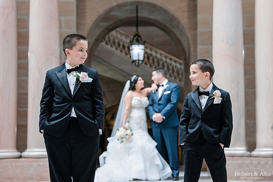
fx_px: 531
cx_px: 136
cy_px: 91
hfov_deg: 28.8
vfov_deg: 19.5
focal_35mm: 70
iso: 640
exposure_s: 1/160
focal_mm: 70
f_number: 2.8
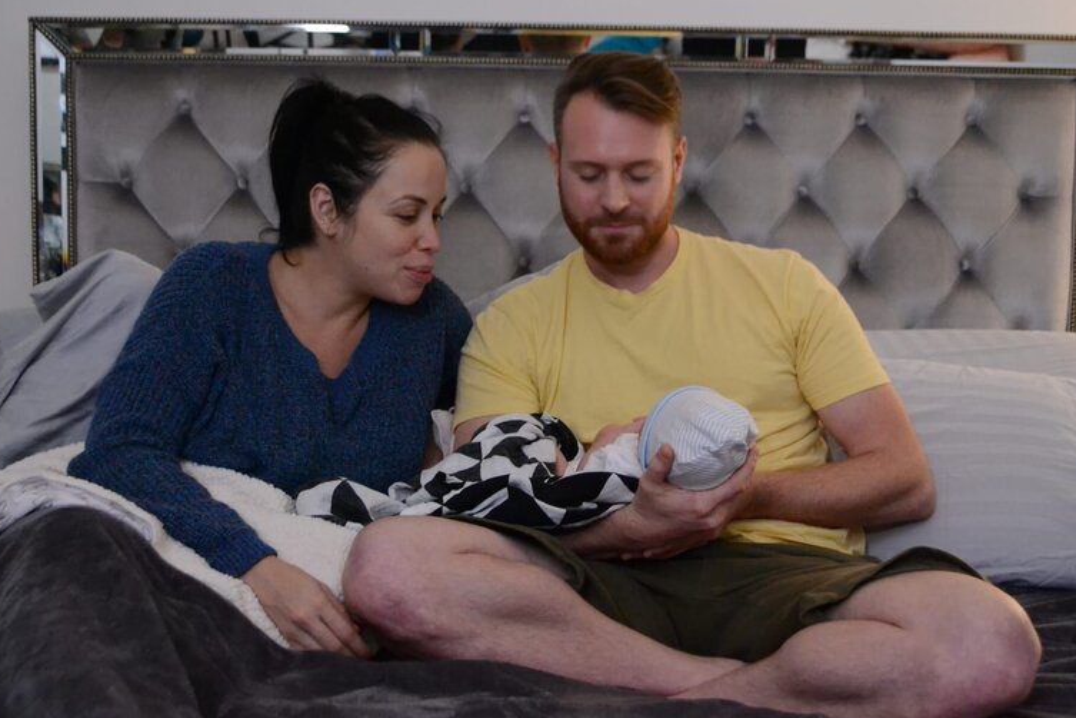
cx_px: 527
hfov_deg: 38.9
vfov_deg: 26.5
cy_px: 344
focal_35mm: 51
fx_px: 1524
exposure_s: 1/25
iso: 3200
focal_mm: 32
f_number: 5.6
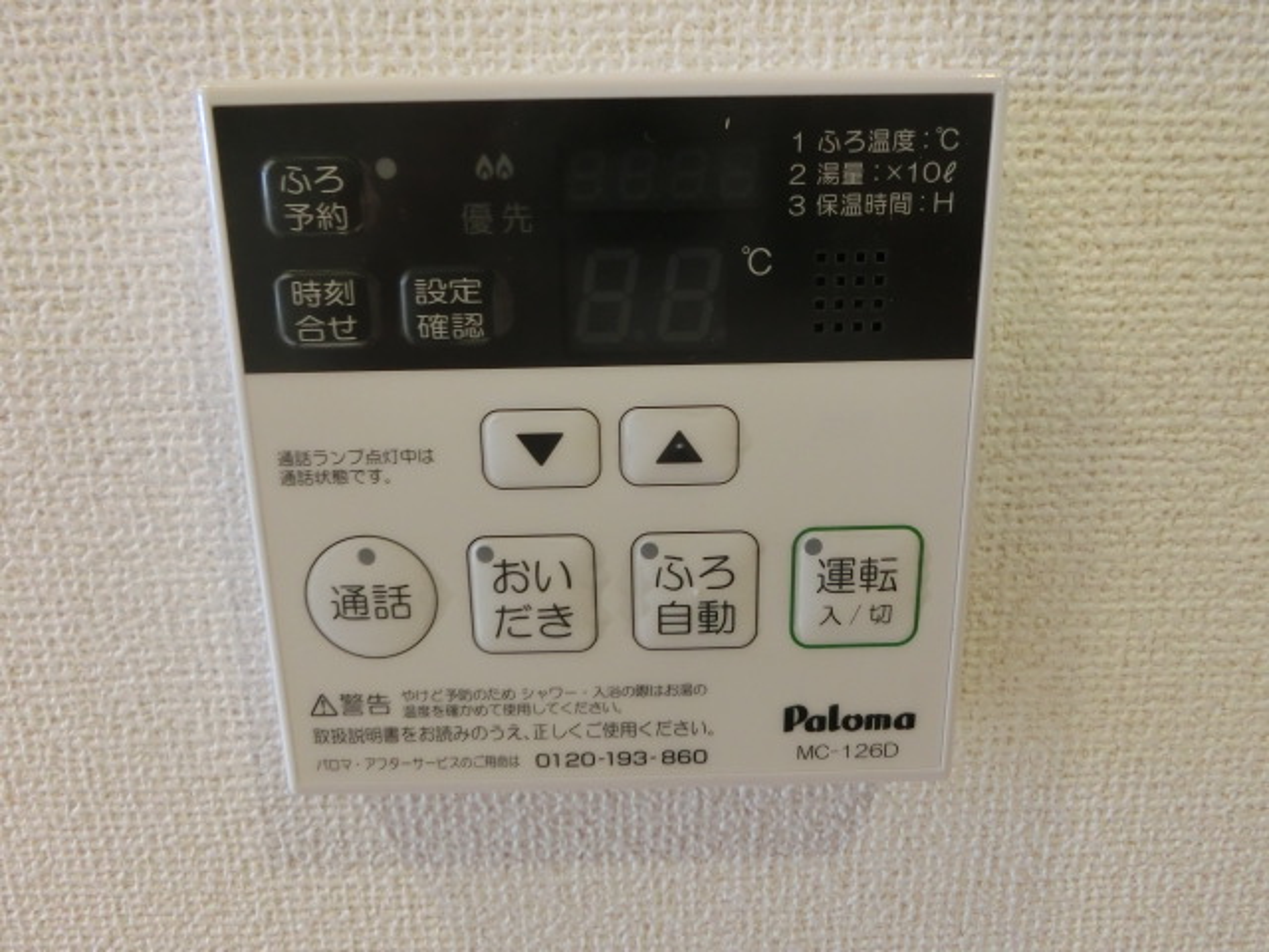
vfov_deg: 54.9
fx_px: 916
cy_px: 476
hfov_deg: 69.4
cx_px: 634
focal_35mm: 25
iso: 400
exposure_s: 1/50
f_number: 3.5
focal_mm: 4.5
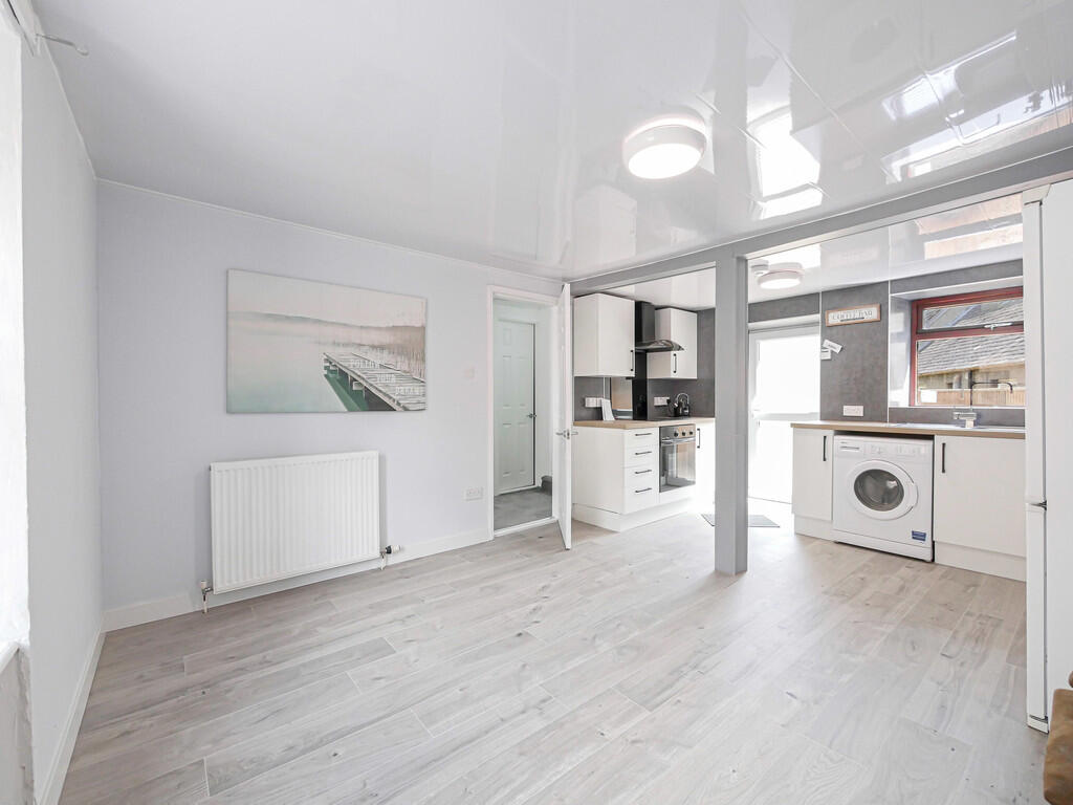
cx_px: 536
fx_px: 434
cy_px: 402
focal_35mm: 14
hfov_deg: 102.1
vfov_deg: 85.7
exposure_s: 1/125
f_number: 4
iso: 1250
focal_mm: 7
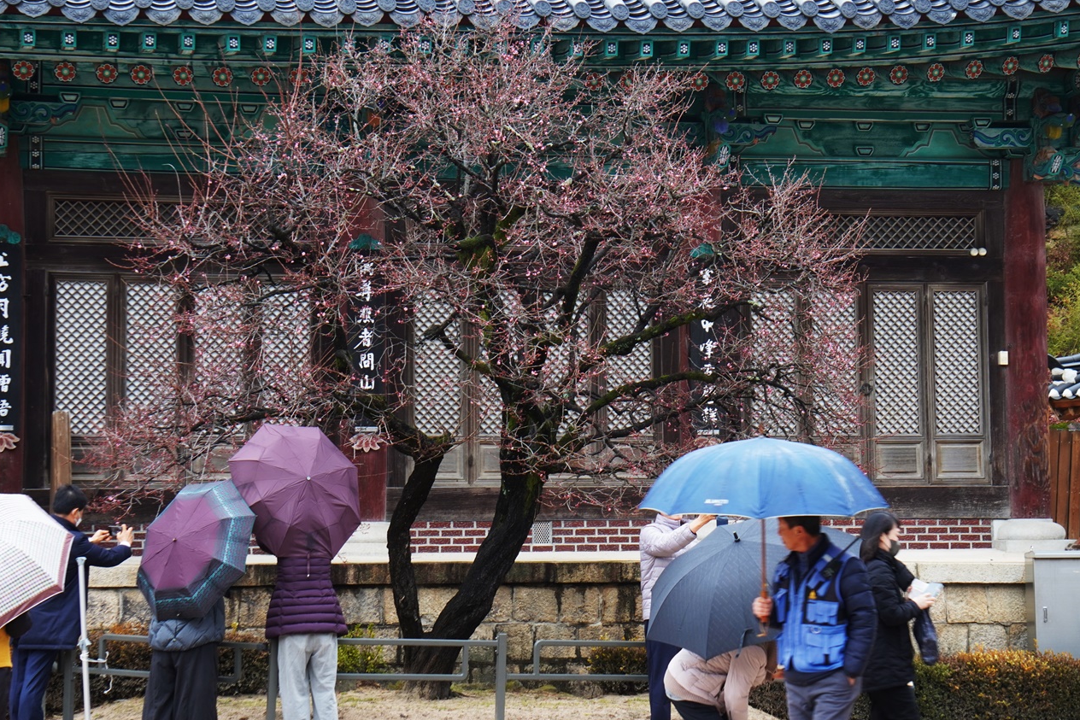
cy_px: 360
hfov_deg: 24.3
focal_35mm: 84
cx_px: 537
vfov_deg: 16.4
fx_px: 2505
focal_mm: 55
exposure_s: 1/50
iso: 250
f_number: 5.6
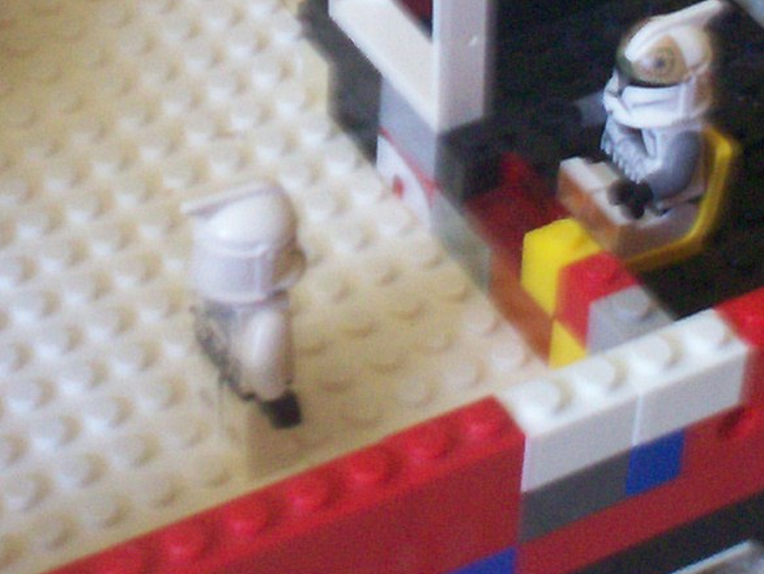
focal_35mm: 126
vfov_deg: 11.6
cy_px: -64
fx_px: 2781
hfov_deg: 15.6
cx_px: 251
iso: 140
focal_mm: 6
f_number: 4.5
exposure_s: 1/9.83
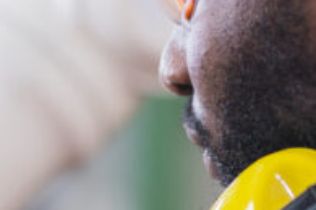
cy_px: 220
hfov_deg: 4.6
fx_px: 3915
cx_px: -110
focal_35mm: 446
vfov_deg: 3.1
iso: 250
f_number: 1.8
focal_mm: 85
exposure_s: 1/200
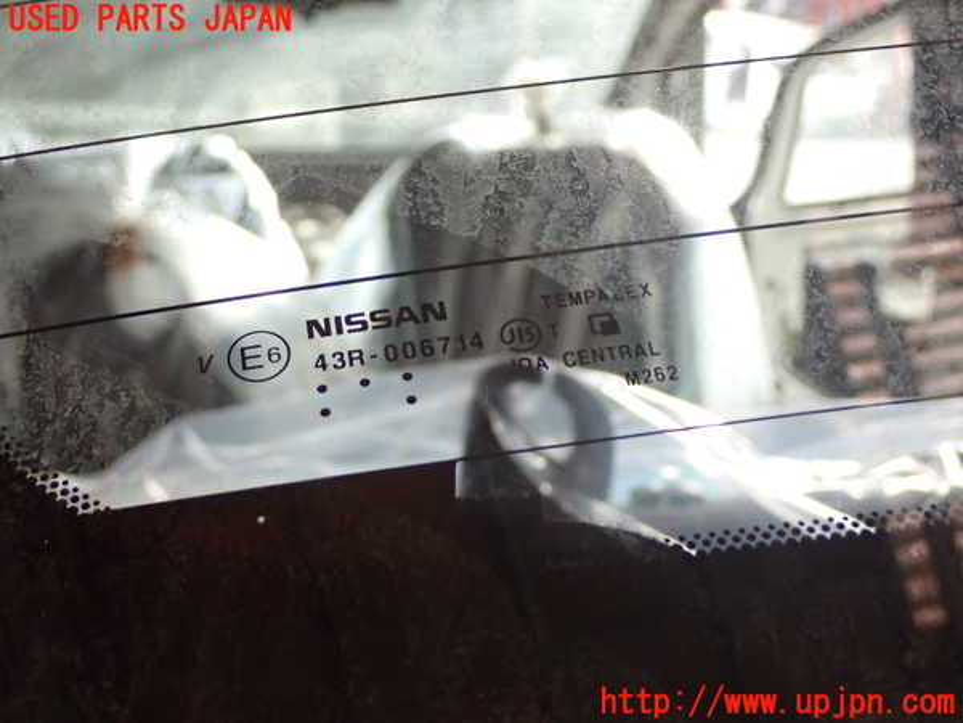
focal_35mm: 62
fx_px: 1725
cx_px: 482
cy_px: 362
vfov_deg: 23.7
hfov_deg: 31.2
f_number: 3.6
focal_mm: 11.09
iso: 800
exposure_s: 1/60
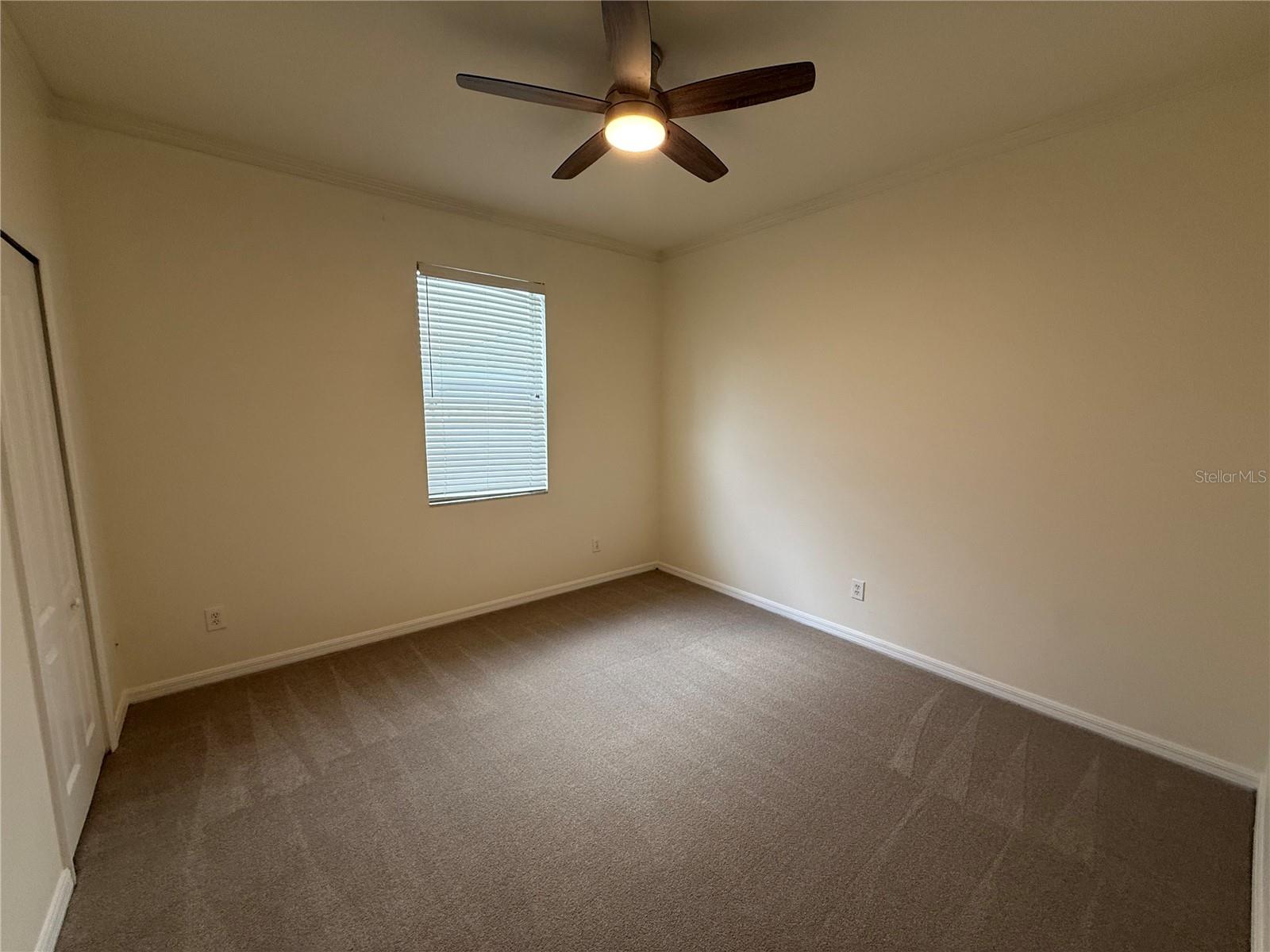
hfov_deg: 102.1
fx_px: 514
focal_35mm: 14
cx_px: 635
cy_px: 476
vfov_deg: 85.7
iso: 160
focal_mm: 2.22
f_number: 2.2
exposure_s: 1/120
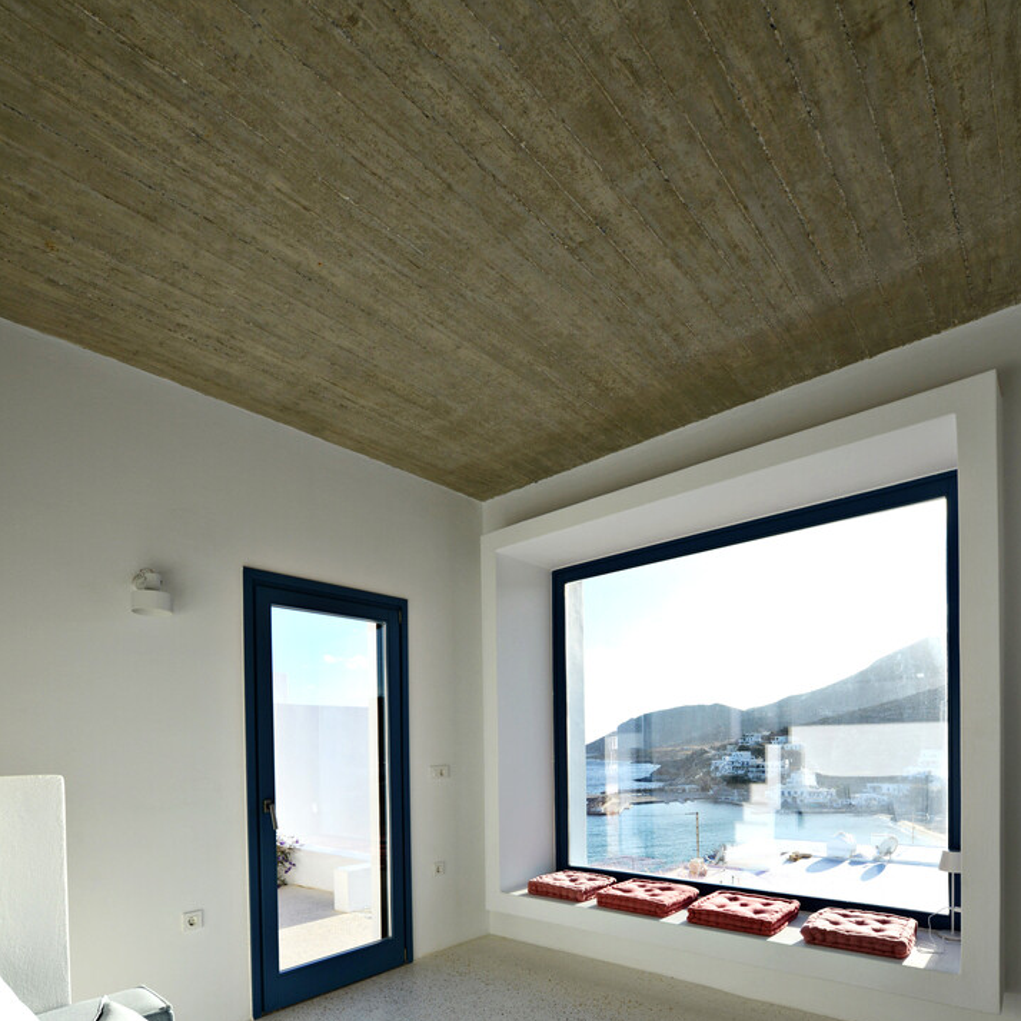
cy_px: 735
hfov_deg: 80.7
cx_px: 514
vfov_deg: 76.2
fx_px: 601
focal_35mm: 18
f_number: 10
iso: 100
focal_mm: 14
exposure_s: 1/160
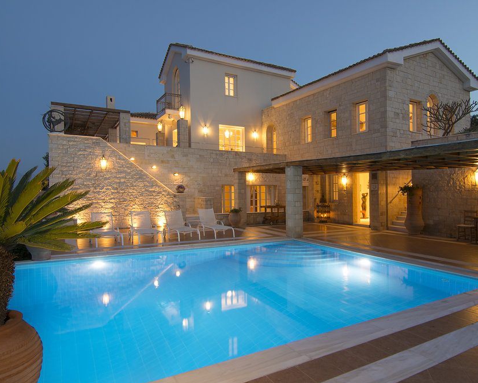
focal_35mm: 23
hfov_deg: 73.5
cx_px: 255
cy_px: 188
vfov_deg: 61.8
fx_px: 319
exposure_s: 2.5
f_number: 9
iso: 200
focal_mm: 13
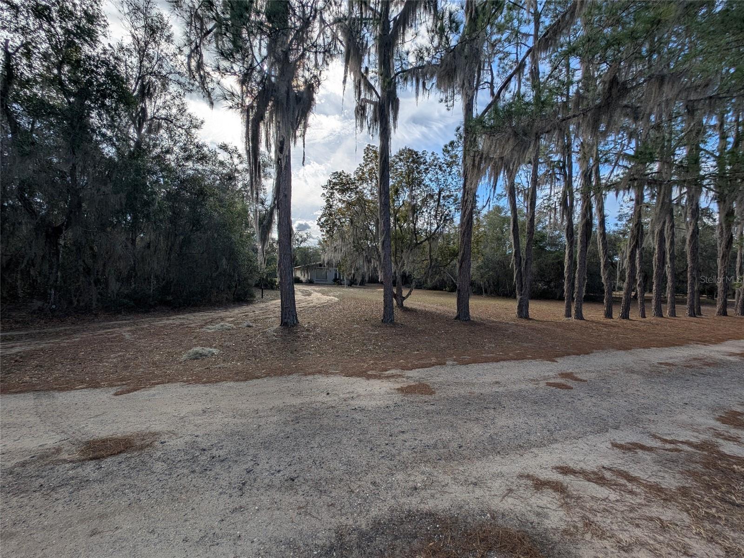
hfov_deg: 110.5
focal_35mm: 12
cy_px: 279
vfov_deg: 94.5
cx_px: 372
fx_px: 258
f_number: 1.95
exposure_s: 1/4237
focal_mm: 2.23
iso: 43
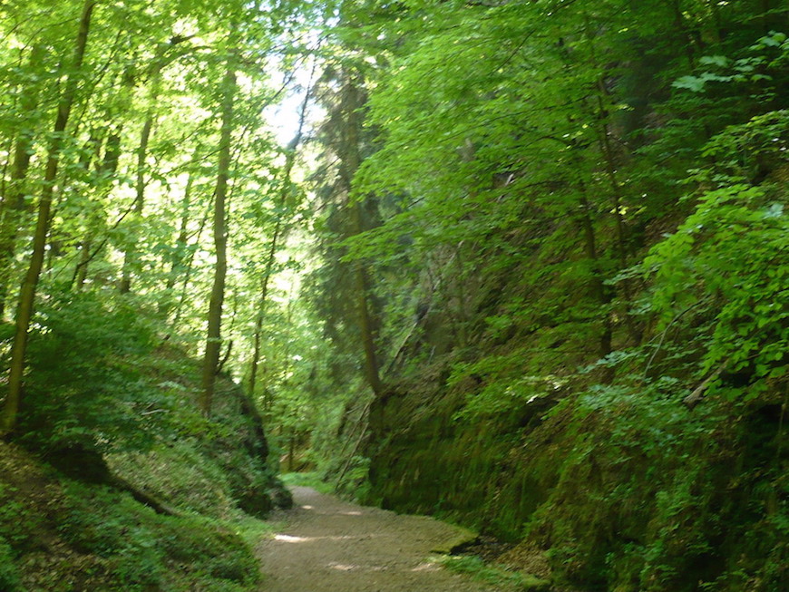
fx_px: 1550
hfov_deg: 28.6
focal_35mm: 68
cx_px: 394
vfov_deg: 21.6
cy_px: 296
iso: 160
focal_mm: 8.3
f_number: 3.4
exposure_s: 1/30
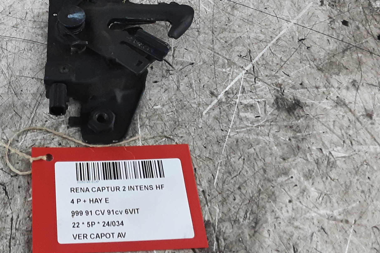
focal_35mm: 50
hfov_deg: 38.3
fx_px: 528
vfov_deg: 26.8
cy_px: 83
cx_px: 82
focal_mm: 2.91
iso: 160
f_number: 1.9
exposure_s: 1/50
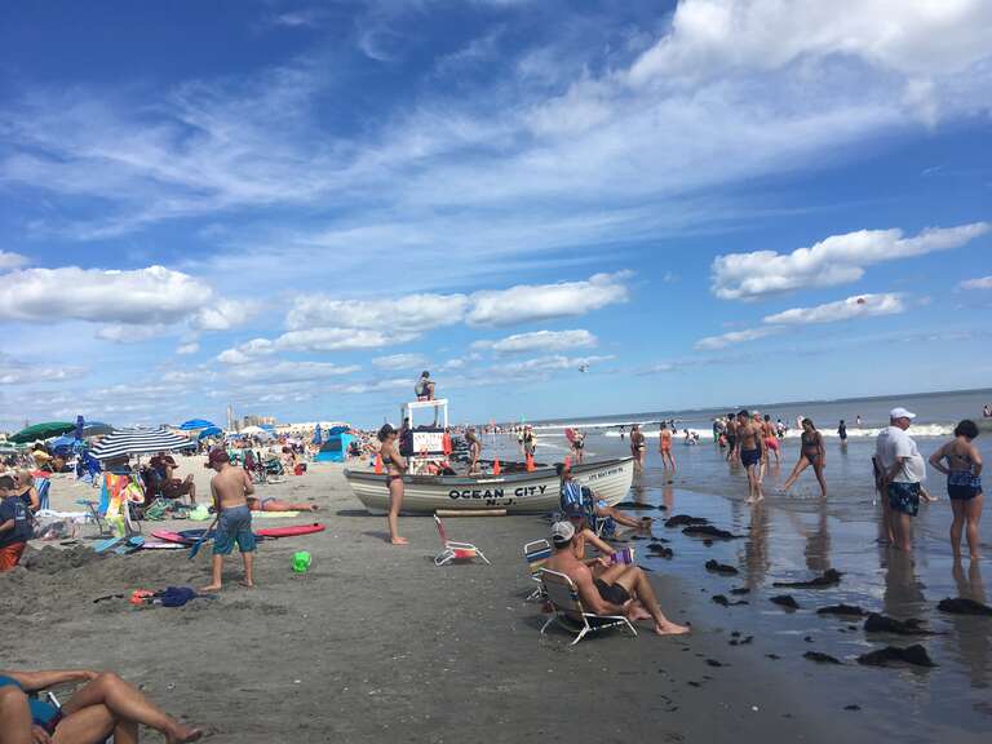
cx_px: 496
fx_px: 831
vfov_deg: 48.2
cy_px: 372
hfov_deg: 61.7
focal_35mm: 29
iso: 25
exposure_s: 1/2481
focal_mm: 4.15
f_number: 2.2
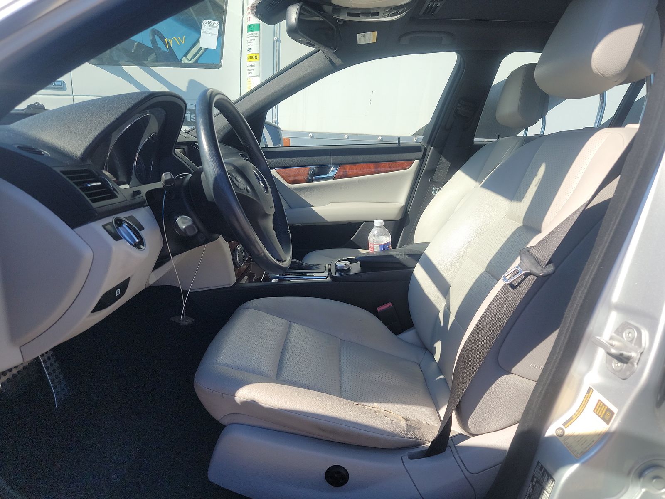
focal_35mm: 24
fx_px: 461
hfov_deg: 71.6
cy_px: 250
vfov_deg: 56.8
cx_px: 332
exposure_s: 1/410
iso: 50
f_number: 1.8
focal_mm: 6.7
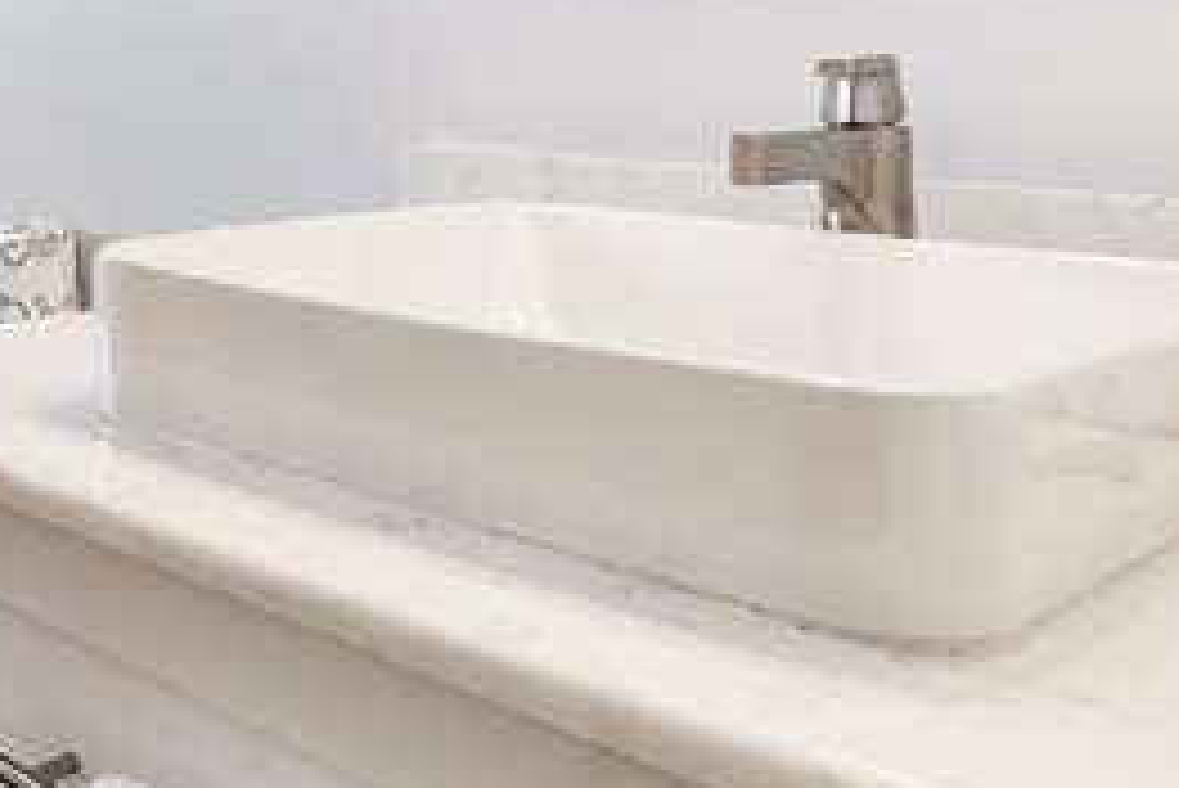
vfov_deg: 28.8
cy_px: 14
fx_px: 1442
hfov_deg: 38.3
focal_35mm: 44
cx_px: -58
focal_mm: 10
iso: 500
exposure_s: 1/10
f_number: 9
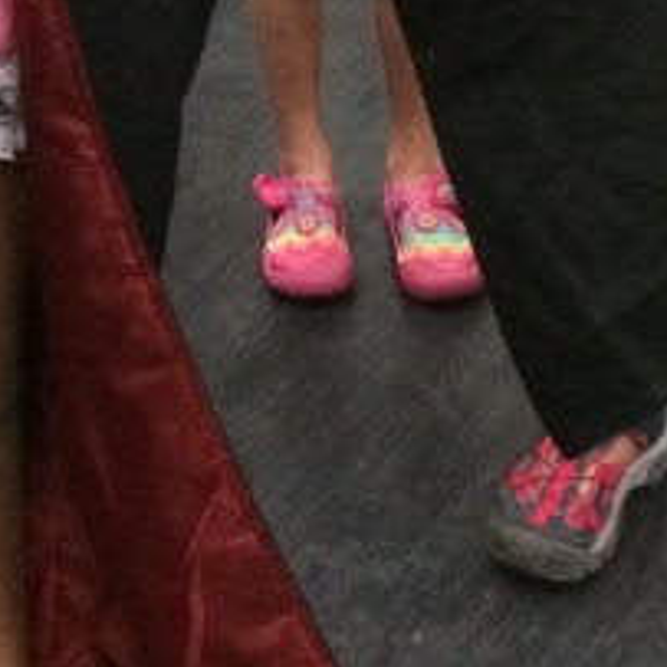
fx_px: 2812
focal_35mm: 129
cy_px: -509
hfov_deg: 13.4
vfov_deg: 12.4
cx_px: 69
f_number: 2.2
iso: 400
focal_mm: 4.15
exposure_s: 1/17
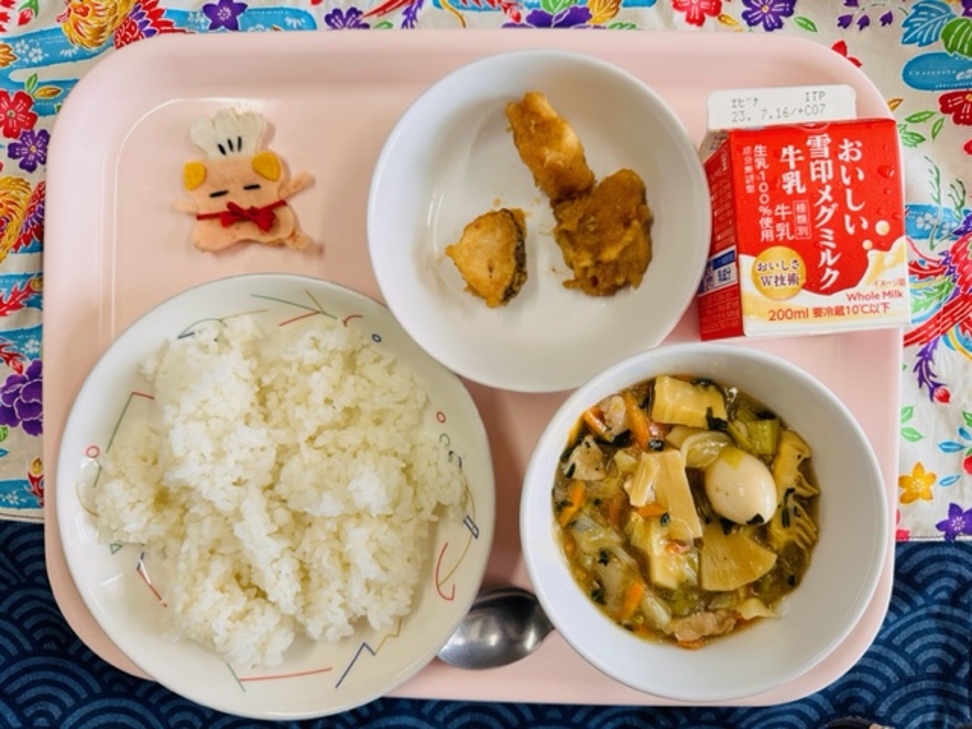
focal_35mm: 24
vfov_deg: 56.8
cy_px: 364
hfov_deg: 71.6
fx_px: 674
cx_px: 486
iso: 64
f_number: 1.78
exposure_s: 1/121
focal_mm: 6.86
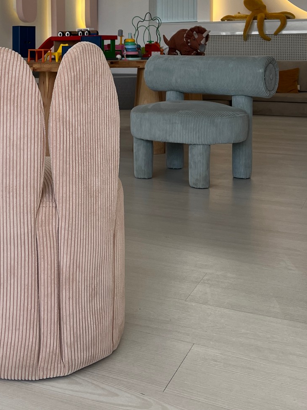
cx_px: 28
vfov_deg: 34.8
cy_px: 68
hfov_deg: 26.6
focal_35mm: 53
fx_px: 627
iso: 50
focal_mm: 5.7
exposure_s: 1/370
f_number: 1.5
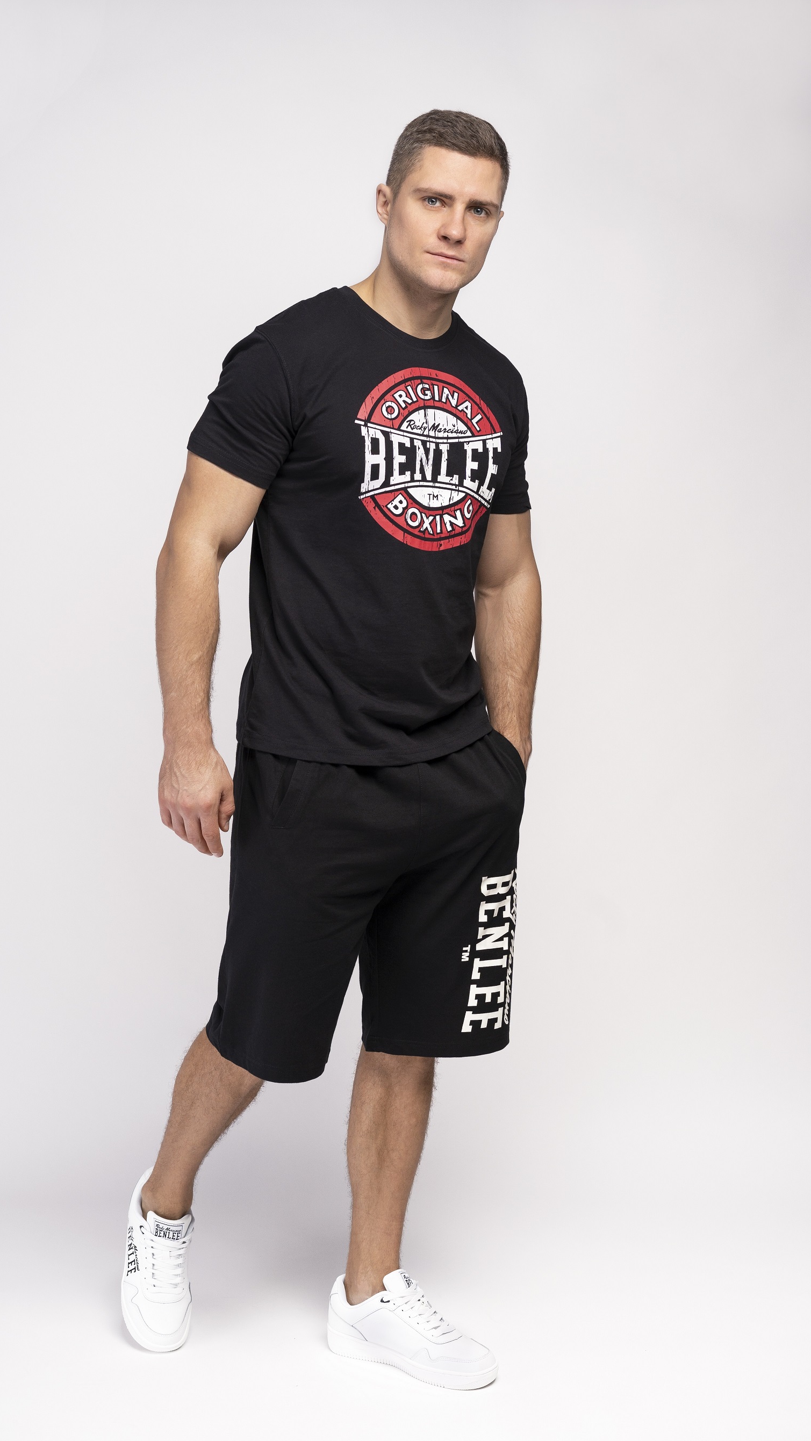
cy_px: 722
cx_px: 352
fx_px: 2217
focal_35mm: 58
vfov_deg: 36.0
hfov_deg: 20.7
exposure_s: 1/160
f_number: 5.6
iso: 160
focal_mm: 55
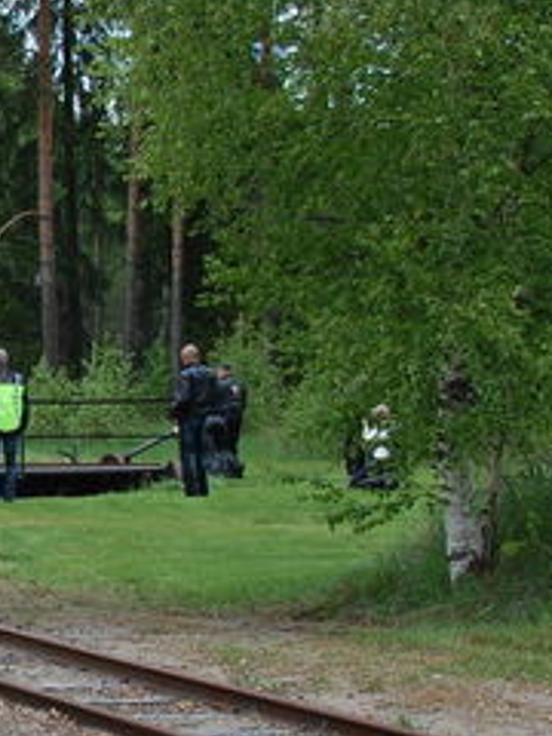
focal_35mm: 168
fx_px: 3563
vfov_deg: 11.8
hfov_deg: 8.5
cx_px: -458
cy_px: 360
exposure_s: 1/160
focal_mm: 35
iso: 200
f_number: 6.3
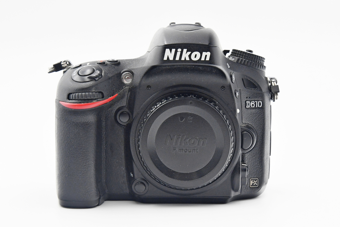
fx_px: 652
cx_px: 170
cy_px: 114
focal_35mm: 69
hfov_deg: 29.2
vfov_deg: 19.7
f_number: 8
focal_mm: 46
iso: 1600
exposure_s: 1/100
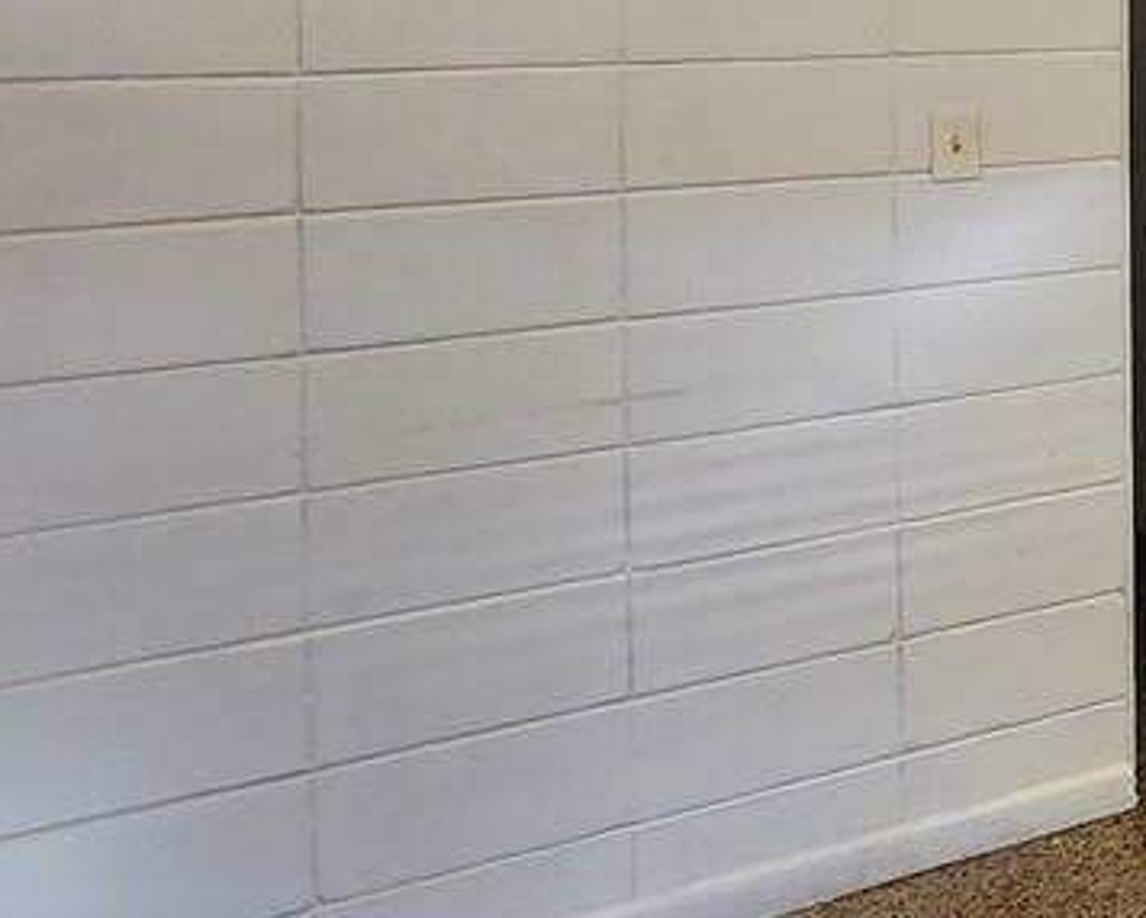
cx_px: 1996
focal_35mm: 57
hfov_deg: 22.2
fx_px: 1934
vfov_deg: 25.5
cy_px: 19
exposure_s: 1/60
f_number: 2.2
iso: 200
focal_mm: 2.2
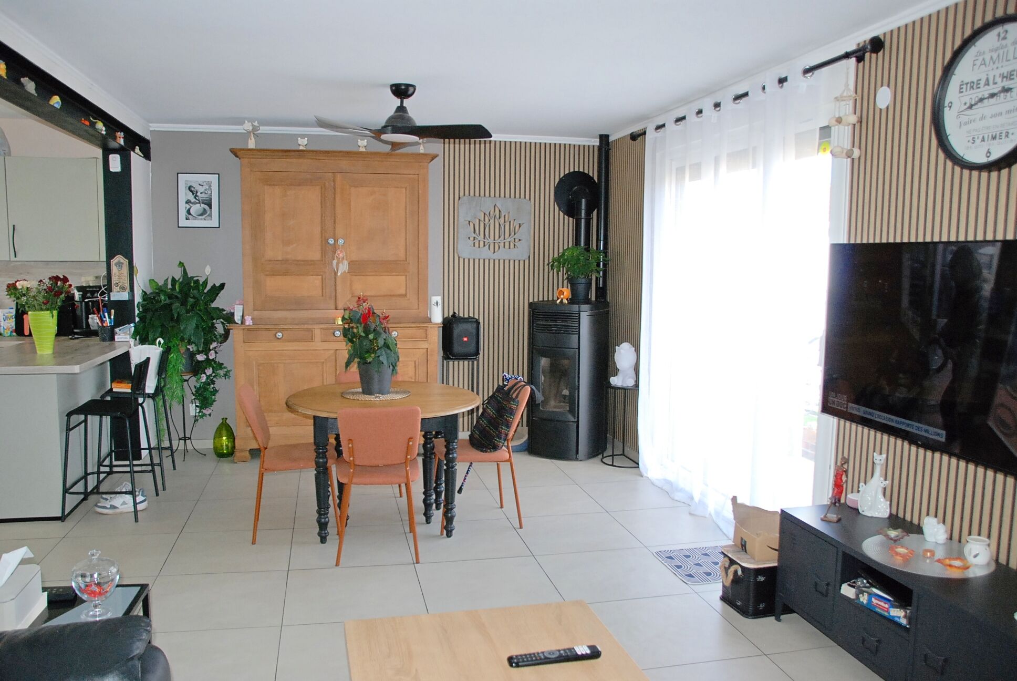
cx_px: 508
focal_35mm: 27
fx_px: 764
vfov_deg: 48.0
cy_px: 340
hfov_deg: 67.3
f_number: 4.5
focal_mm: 18
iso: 640
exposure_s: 1/160
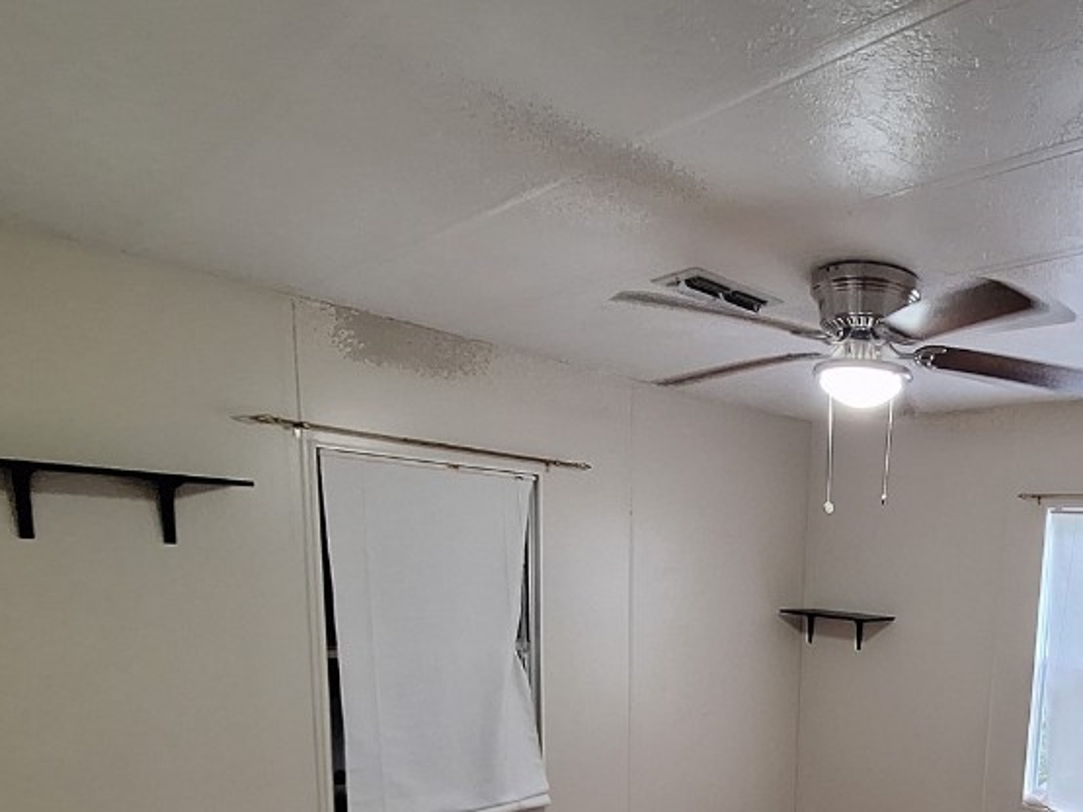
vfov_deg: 51.9
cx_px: 866
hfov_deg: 65.2
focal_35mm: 24
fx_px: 751
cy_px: 687
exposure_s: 1/24
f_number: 2.2
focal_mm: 1.74
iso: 160
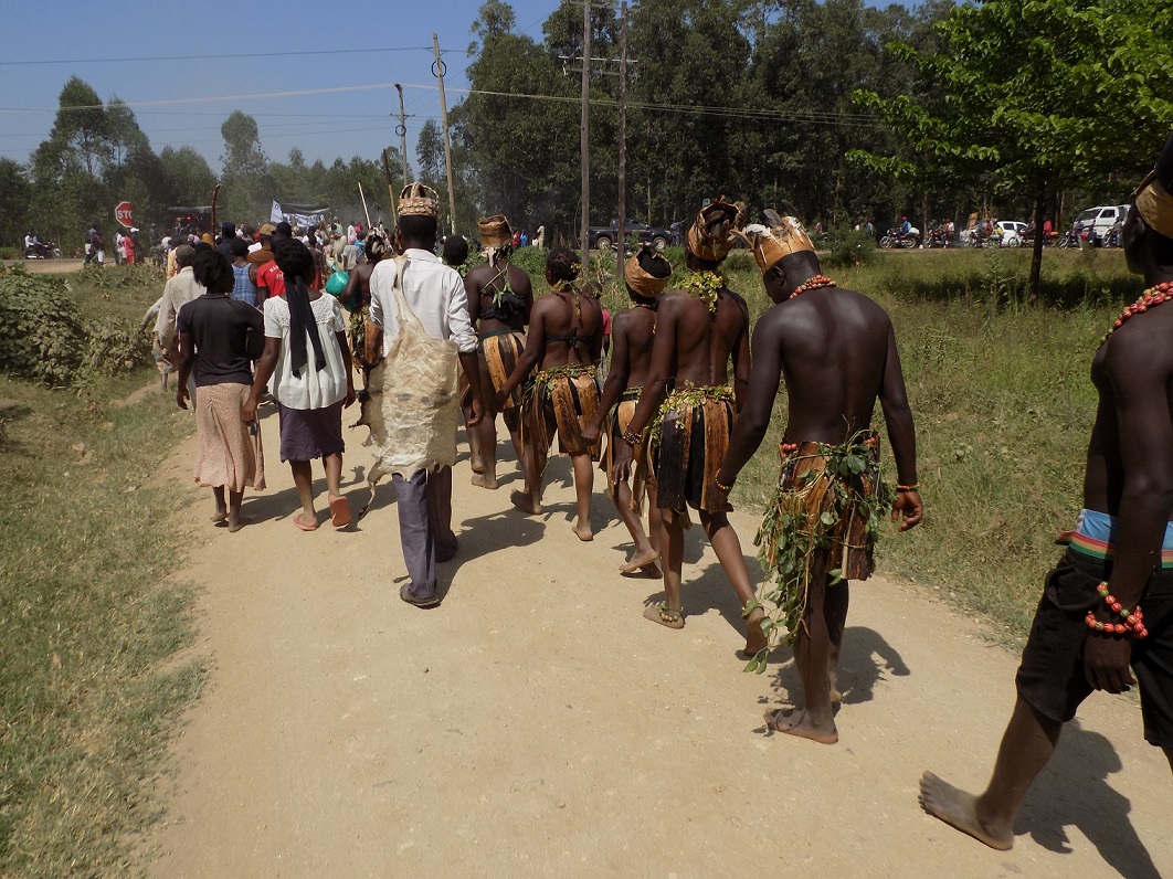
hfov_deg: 65.3
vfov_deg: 51.3
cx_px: 586
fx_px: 915
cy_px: 440
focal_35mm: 27
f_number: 10.2
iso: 80
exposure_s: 1/160
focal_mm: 4.8
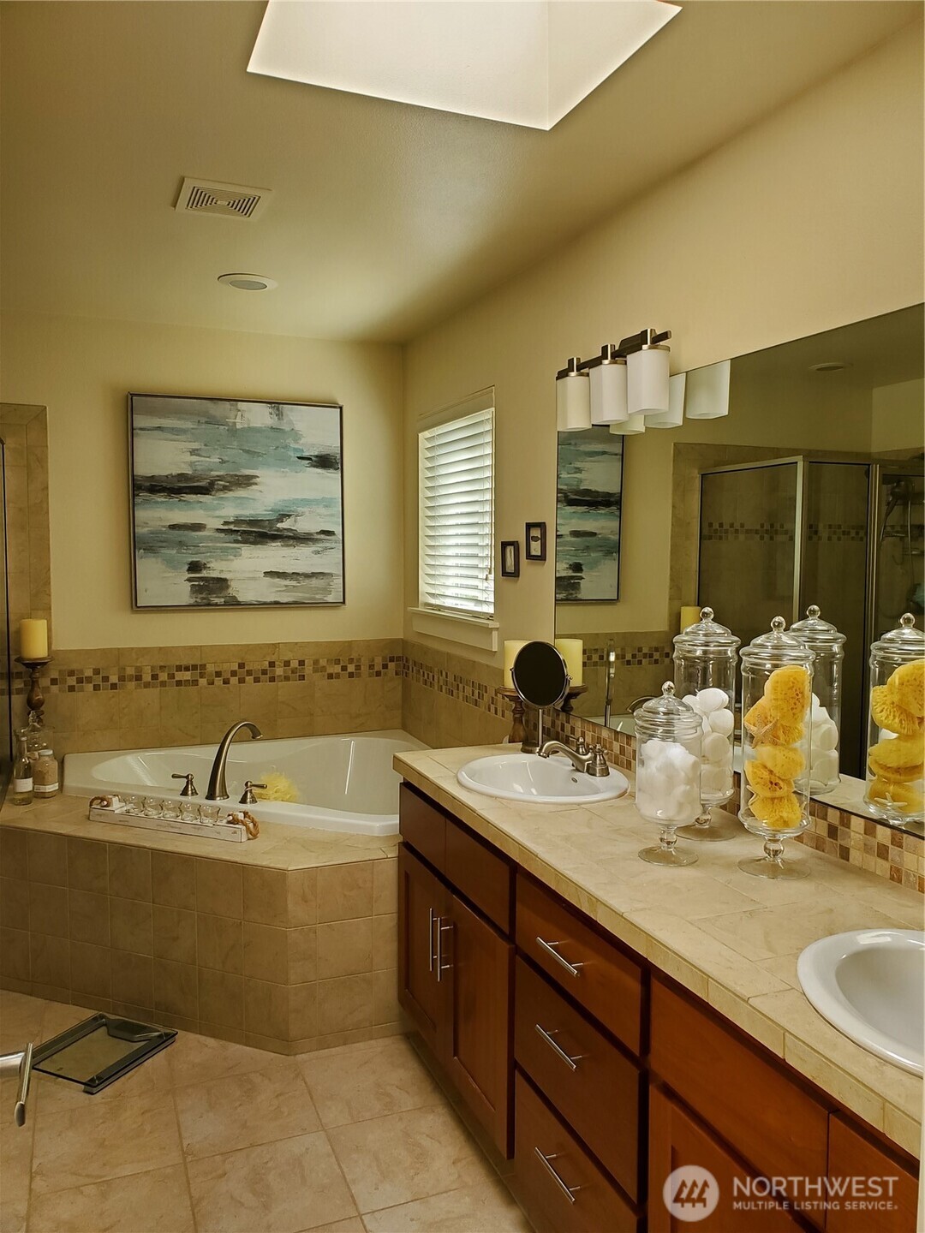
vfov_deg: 67.3
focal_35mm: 26
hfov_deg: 53.1
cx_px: 462
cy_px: 616
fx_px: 926
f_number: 2.4
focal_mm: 4.3
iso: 64
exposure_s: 1/120
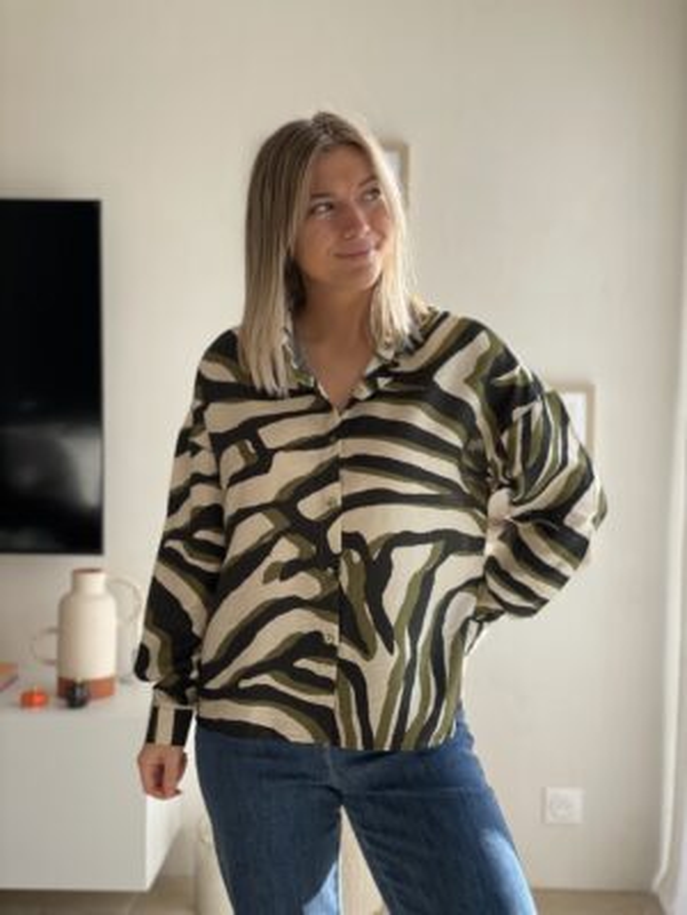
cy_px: 458
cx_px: 344
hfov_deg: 28.0
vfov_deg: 36.8
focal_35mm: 52
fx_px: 1376
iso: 25
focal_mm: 6
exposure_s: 1/227
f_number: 2
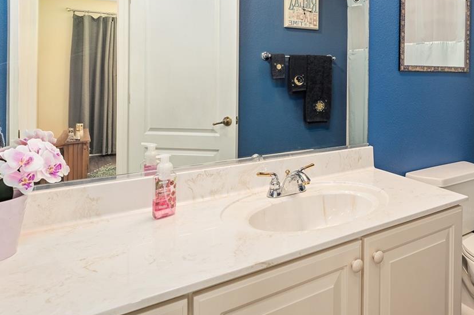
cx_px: 366
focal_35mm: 29
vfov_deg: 43.7
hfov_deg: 59.6
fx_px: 382
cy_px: 86
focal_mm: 15
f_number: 7.1
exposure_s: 1/3
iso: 200
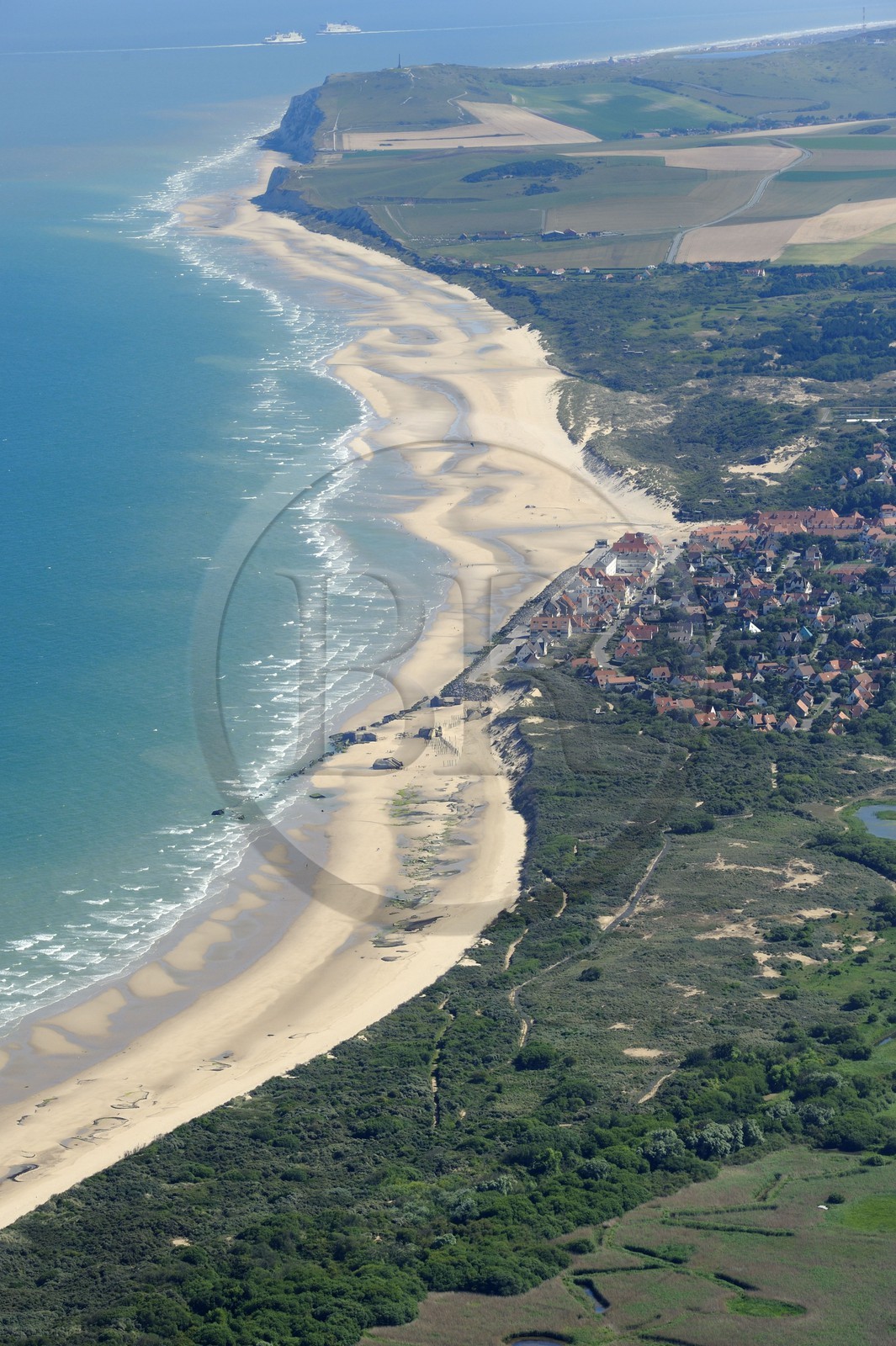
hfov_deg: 10.5
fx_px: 4858
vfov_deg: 15.8
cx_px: 448
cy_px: 673
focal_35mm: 130
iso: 400
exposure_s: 1/800
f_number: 8
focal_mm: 130
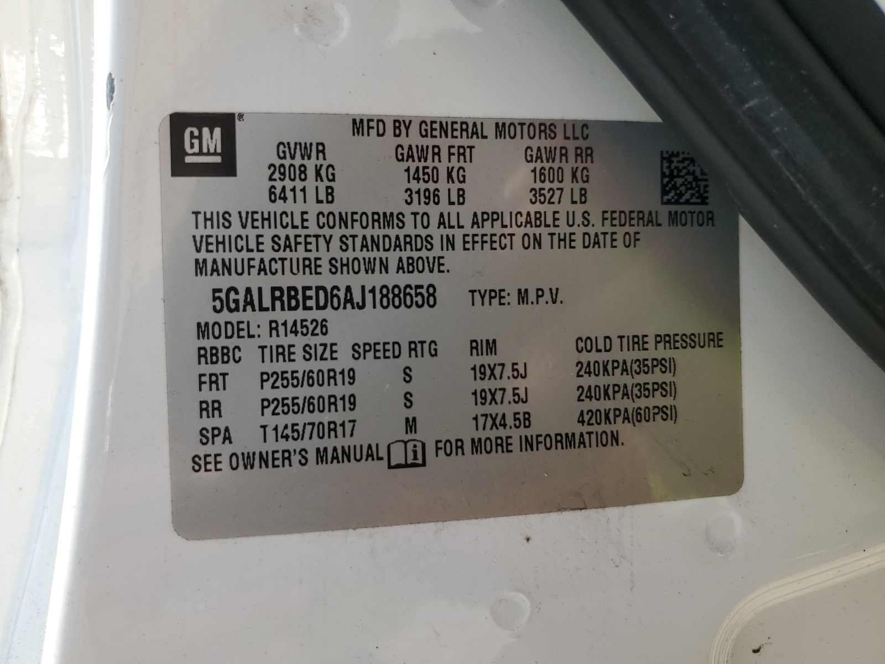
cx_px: 442
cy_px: 332
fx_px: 665
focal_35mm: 26
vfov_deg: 53.1
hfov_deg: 67.3
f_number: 1.5
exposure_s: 1/1429
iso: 50
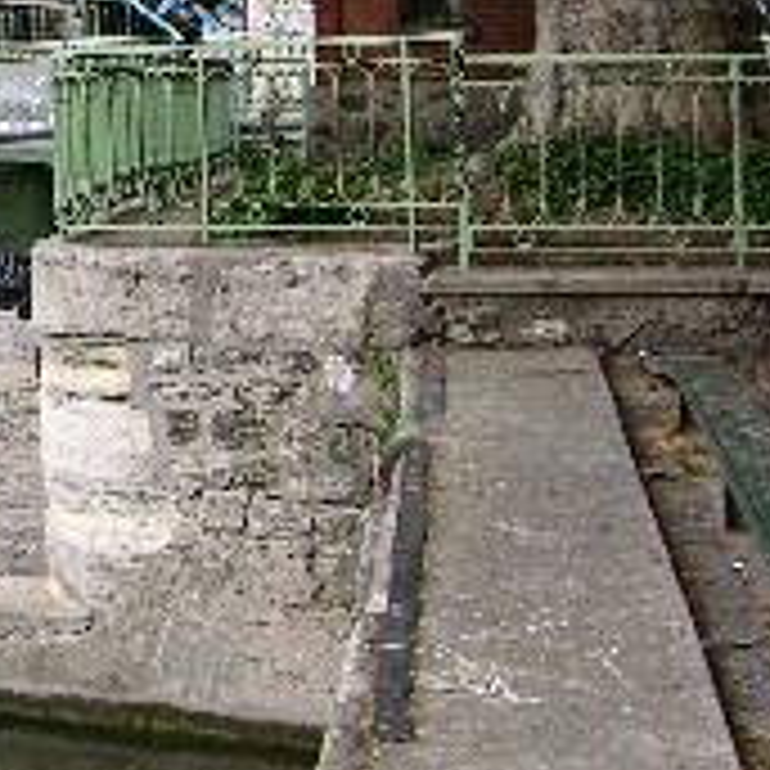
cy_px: -113
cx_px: -466
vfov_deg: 15.9
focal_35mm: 106
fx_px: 2668
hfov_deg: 15.0
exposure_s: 1/44.1
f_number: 5
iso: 50
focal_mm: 9
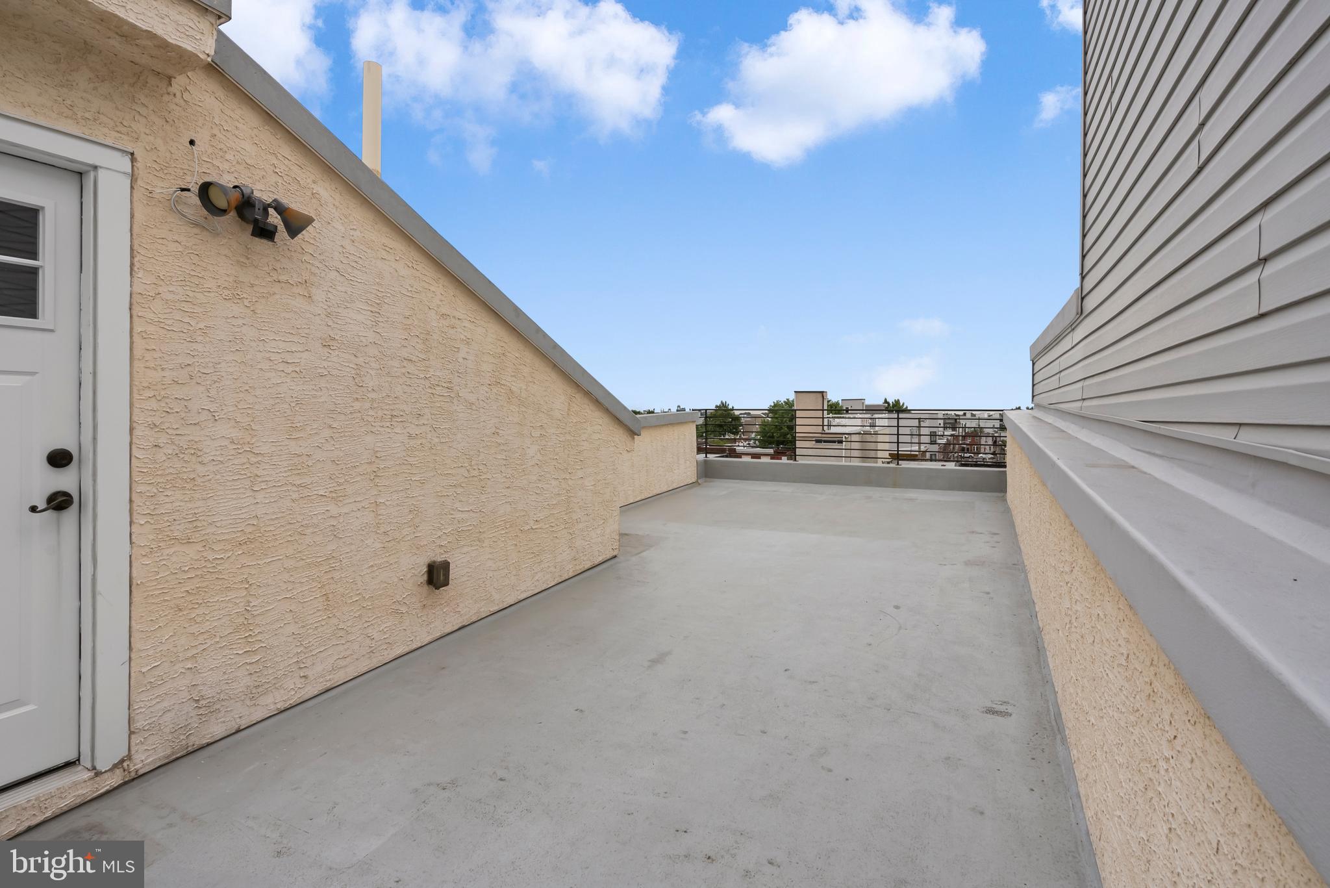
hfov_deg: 96.7
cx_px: 665
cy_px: 444
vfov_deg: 73.8
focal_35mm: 16
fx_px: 591
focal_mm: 16
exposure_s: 1/250
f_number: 11
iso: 400
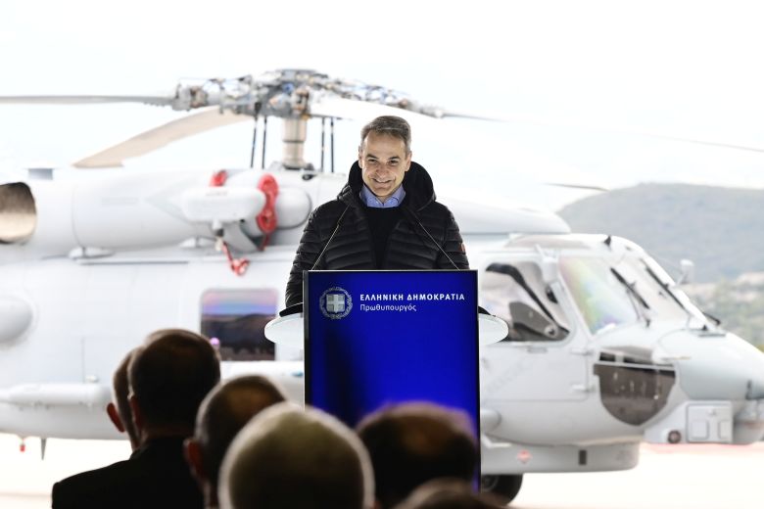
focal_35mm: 120
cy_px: 254
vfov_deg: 11.4
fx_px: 2546
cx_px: 382
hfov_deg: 17.1
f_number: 5
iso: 500
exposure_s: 1/500
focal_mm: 120
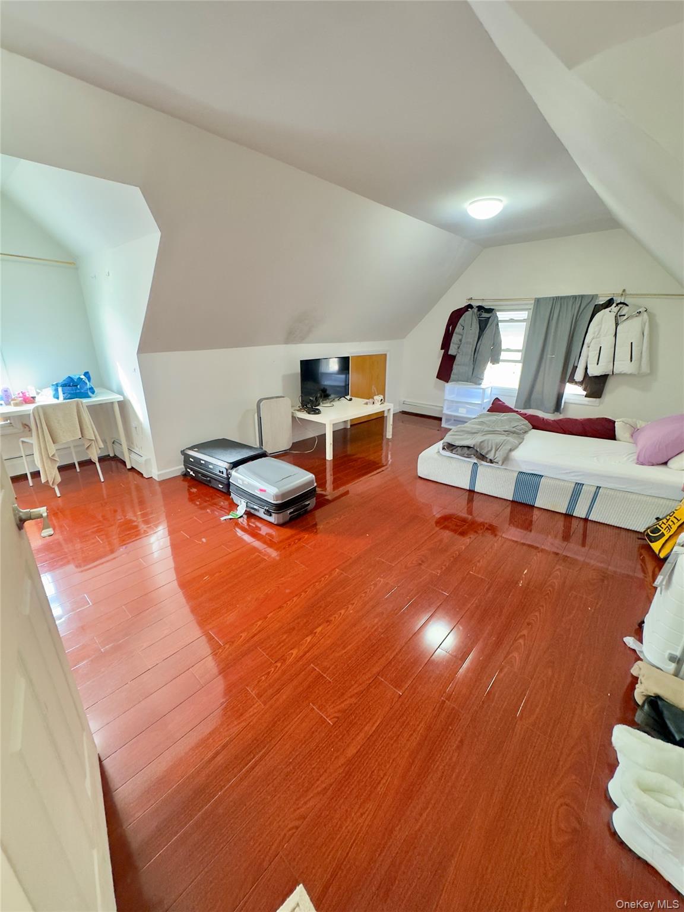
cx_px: 342
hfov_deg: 85.7
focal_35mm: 14
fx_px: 369
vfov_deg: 102.1
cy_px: 456
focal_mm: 2.22
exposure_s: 1/60
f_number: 2.2
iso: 1000
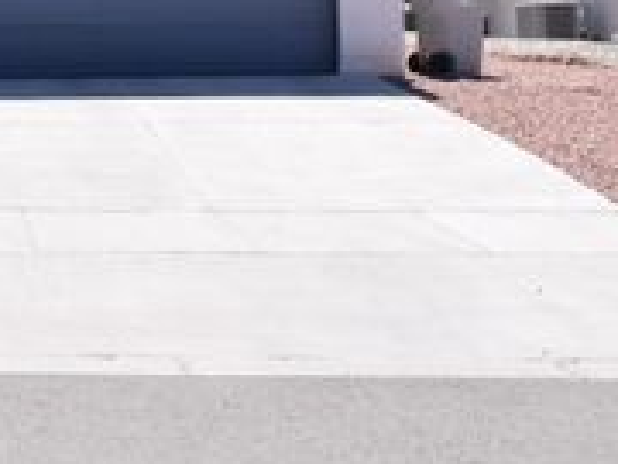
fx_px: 1571
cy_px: -5
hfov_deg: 20.5
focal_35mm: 88
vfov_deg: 16.4
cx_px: -165
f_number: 10
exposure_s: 1/400
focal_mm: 22
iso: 200
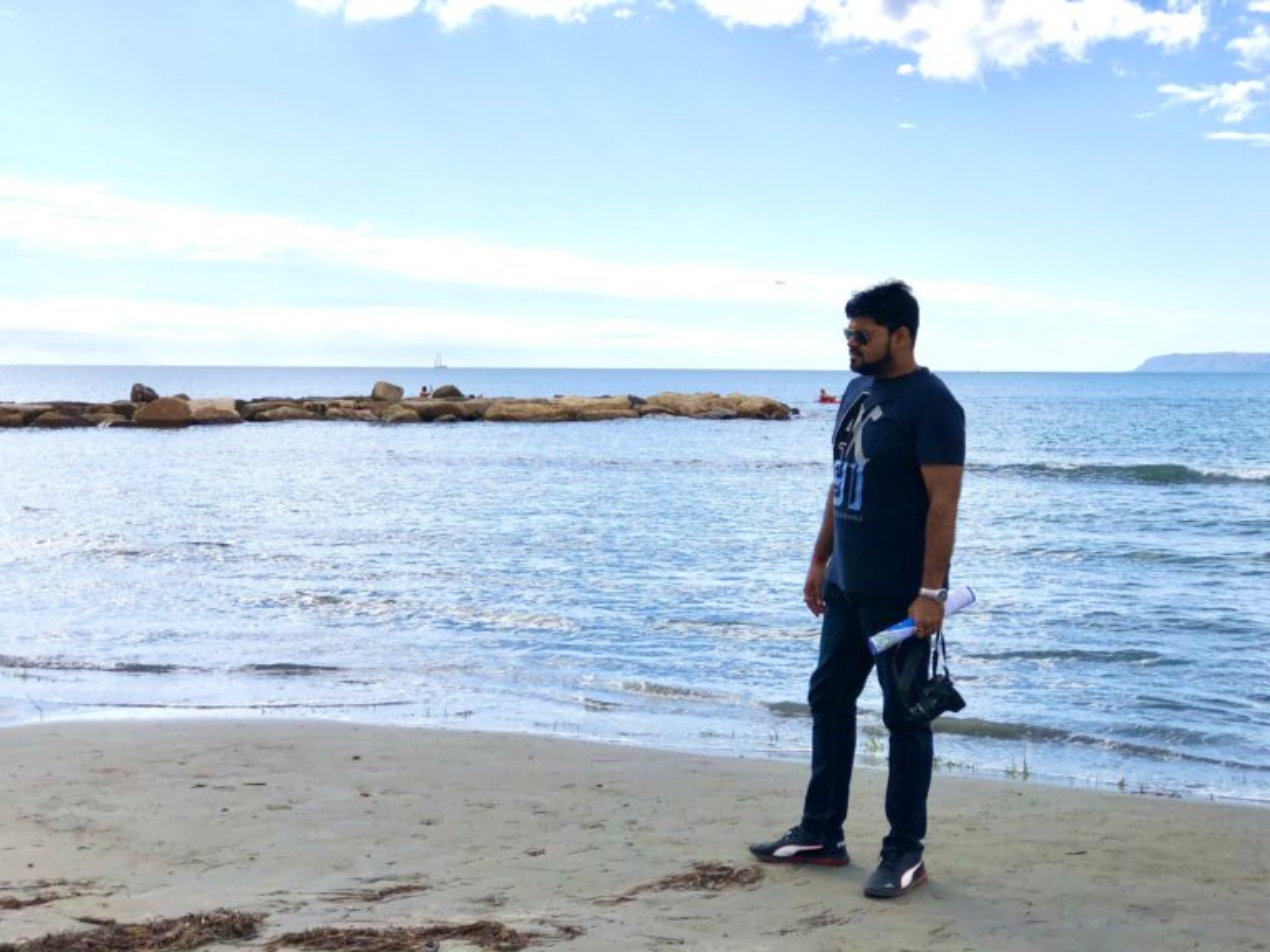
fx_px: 2091
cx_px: 635
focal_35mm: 57
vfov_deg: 25.7
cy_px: 476
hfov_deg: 33.8
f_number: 2.8
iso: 20
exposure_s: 1/1600
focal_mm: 6.6
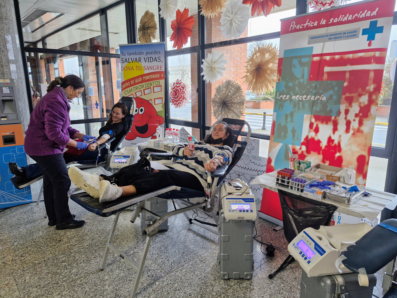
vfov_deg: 58.9
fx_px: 264
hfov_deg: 73.9
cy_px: 149
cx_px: 198
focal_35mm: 23
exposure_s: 1/100
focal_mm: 5.54
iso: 250
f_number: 1.8
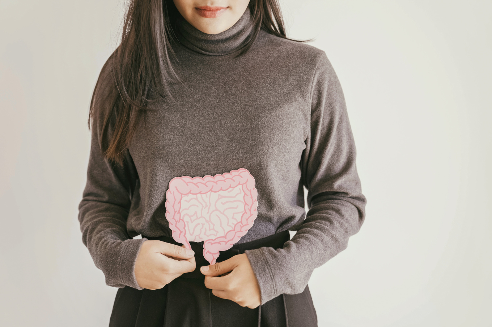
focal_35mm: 47
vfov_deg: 28.6
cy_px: 164
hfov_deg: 41.9
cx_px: 246
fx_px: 642
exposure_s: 1/100
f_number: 2.8
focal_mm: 47
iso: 200
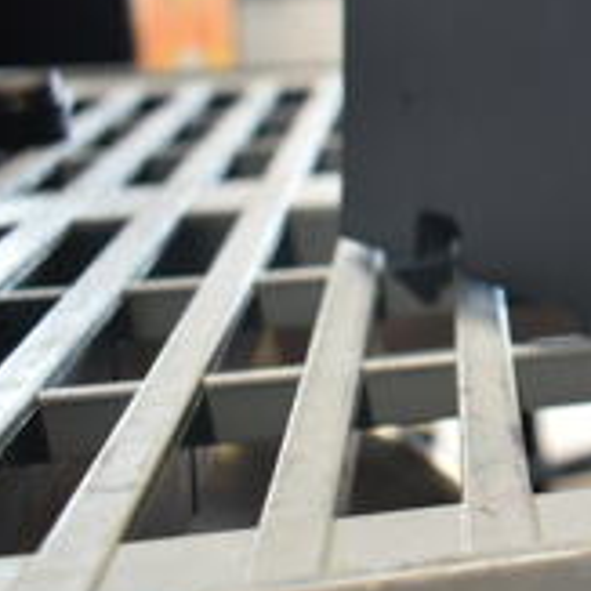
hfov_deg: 16.7
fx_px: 1661
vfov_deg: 19.7
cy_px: 44
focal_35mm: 86
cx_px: 1066
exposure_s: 1/30
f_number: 3.5
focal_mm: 18
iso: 320
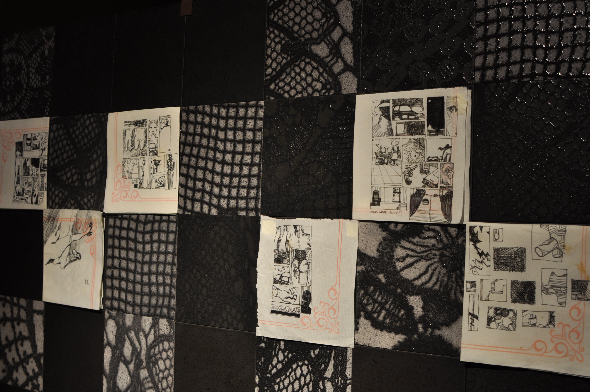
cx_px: 295
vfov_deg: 25.7
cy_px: 196
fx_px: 859
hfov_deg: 37.9
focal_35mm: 52
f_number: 4
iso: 400
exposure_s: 1/60
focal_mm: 35
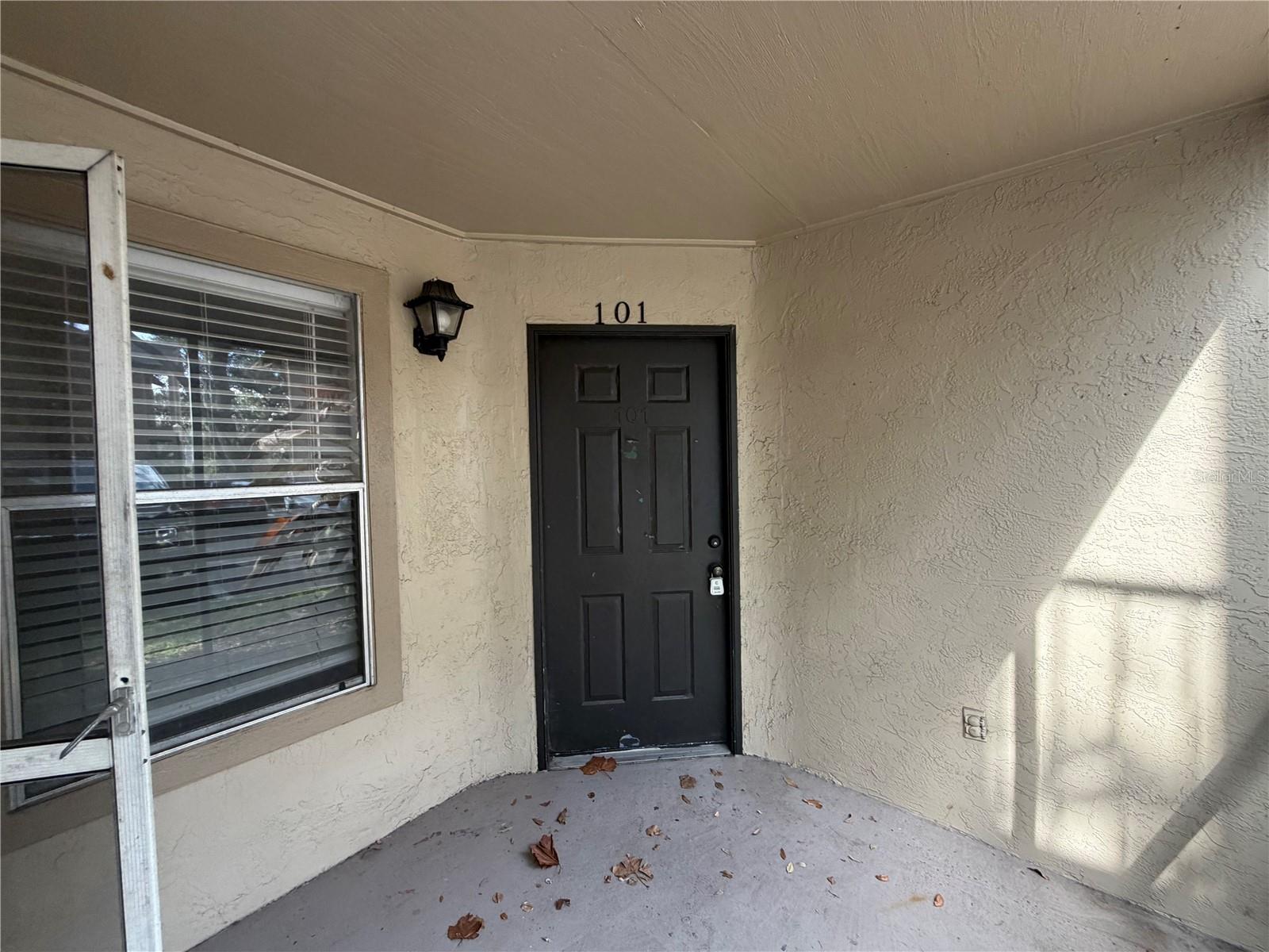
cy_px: 476
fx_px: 513
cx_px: 634
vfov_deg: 85.7
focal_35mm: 14
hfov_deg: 102.1
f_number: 2.2
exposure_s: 1/121
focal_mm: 2.22
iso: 250
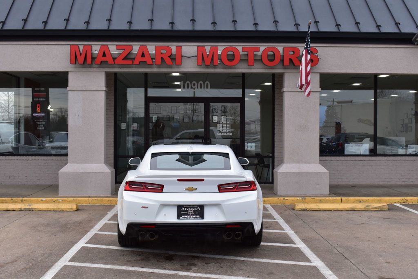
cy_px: 140
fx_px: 505
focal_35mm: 44
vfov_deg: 30.8
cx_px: 209
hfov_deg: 45.0
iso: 400
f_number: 10
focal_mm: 29
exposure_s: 1/200
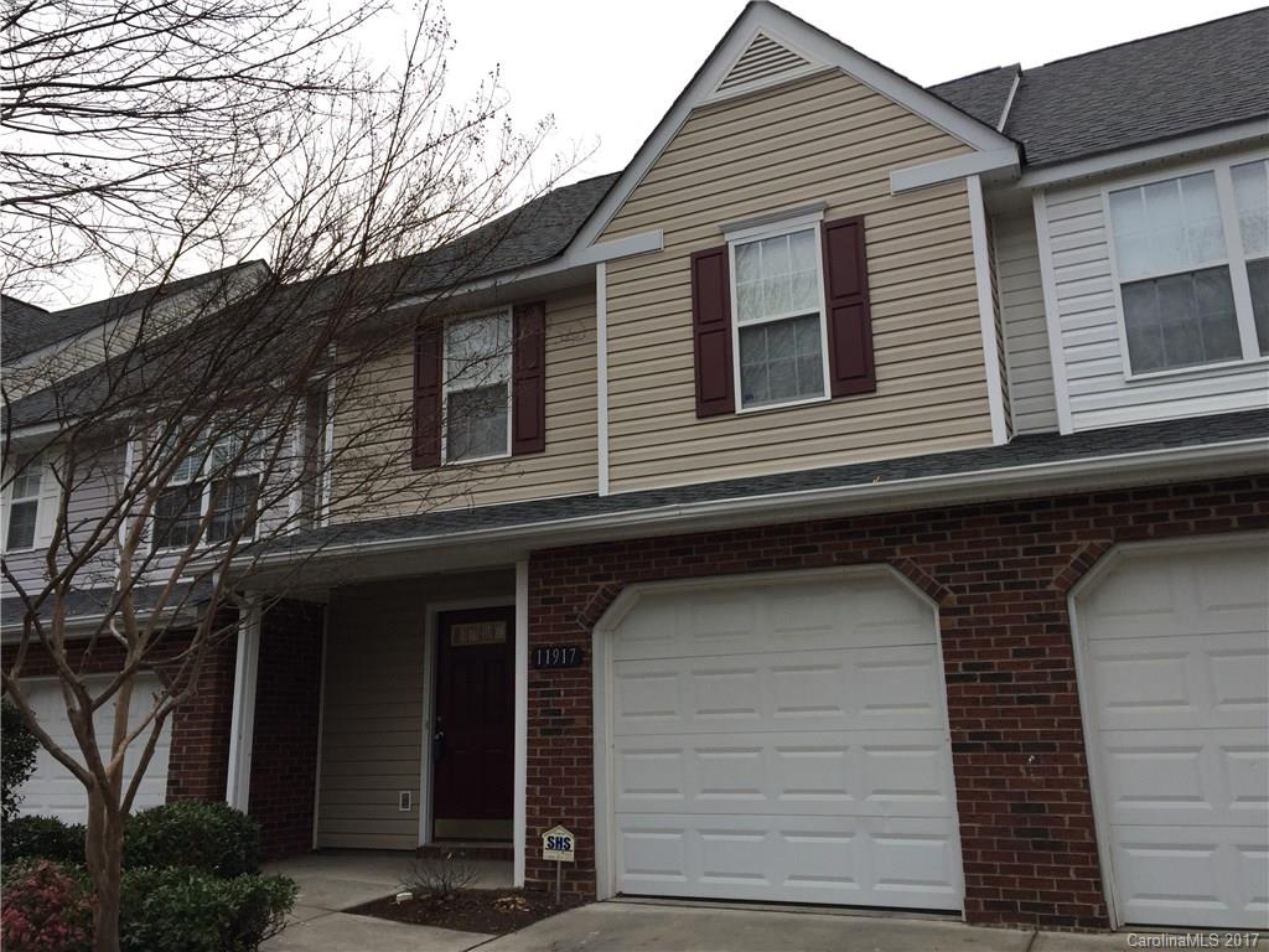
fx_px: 1063
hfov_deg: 61.7
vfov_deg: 48.2
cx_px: 634
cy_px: 476
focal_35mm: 29
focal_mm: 4.15
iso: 32
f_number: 2.2
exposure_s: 1/176
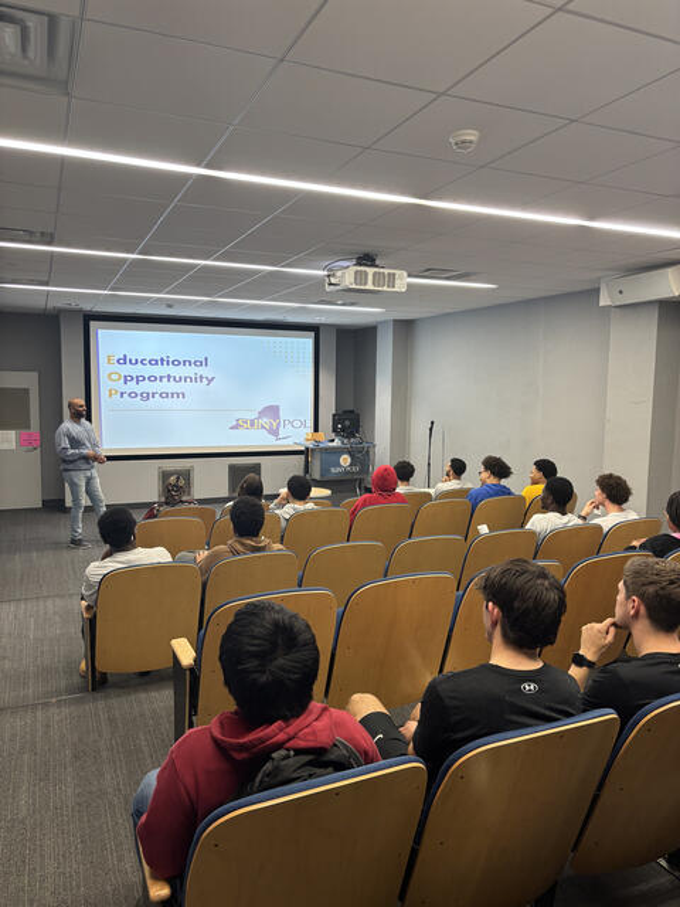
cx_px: 340
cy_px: 454
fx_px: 681
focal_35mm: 26
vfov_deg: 67.3
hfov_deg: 53.1
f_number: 1.6
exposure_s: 1/60
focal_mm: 5.96
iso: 160
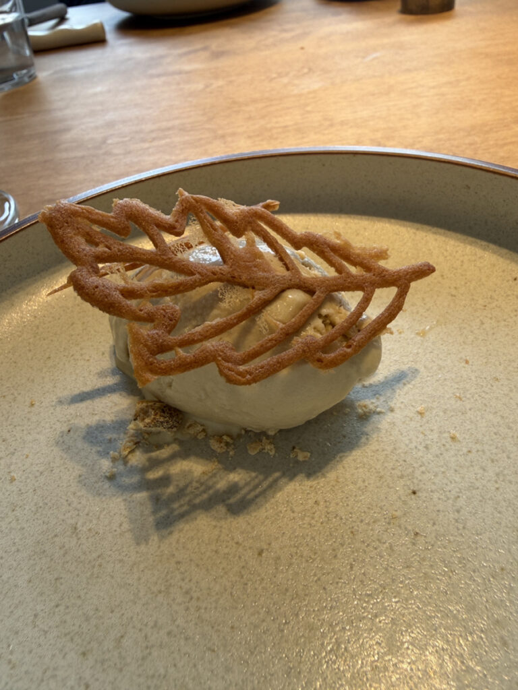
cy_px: 345
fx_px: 519
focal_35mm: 26
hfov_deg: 53.1
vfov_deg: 67.3
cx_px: 259
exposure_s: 1/121
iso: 40
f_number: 2.2
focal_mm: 2.22
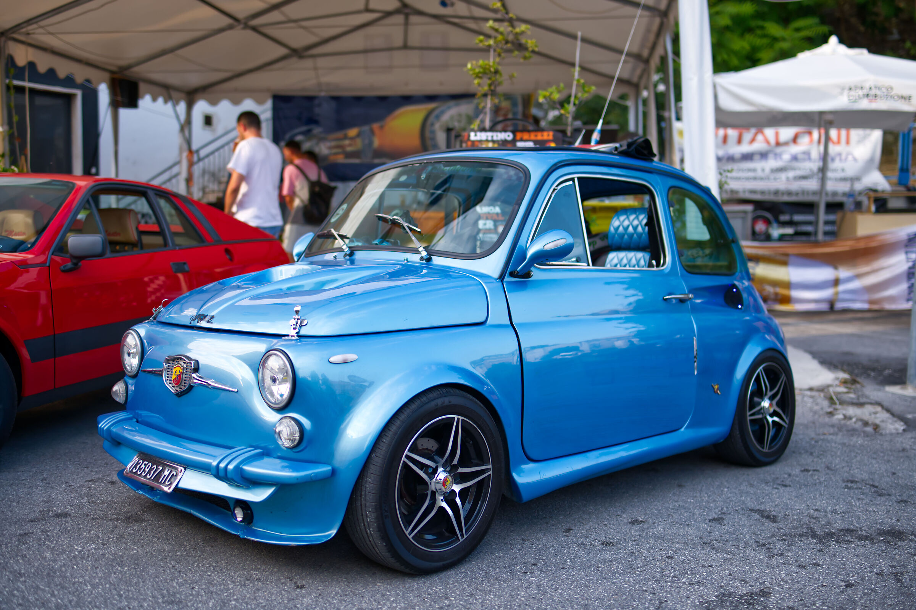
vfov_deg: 37.8
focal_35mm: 35
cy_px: 305
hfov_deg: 54.4
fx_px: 890
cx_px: 458
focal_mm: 35
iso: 640
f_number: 2
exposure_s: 1/3200
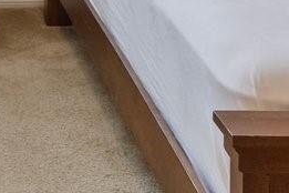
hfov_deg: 17.5
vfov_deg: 10.3
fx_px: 883
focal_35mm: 110
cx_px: -83
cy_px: -310
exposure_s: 1/3
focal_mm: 14
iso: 320
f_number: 9
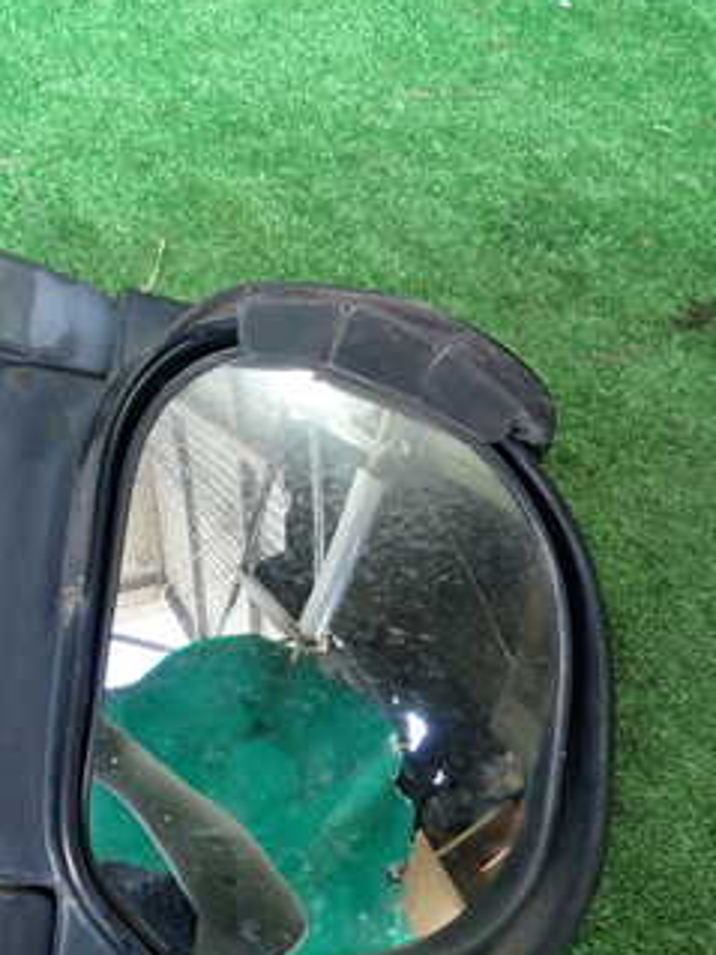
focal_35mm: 47
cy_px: 515
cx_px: 81
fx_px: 1297
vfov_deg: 40.4
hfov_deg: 29.7
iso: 200
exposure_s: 1/40
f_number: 2
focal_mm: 4.5
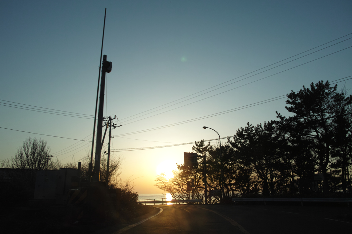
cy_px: 117
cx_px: 176
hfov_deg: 65.5
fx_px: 274
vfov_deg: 46.4
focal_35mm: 28
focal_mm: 19
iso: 100
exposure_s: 1/160
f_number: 9
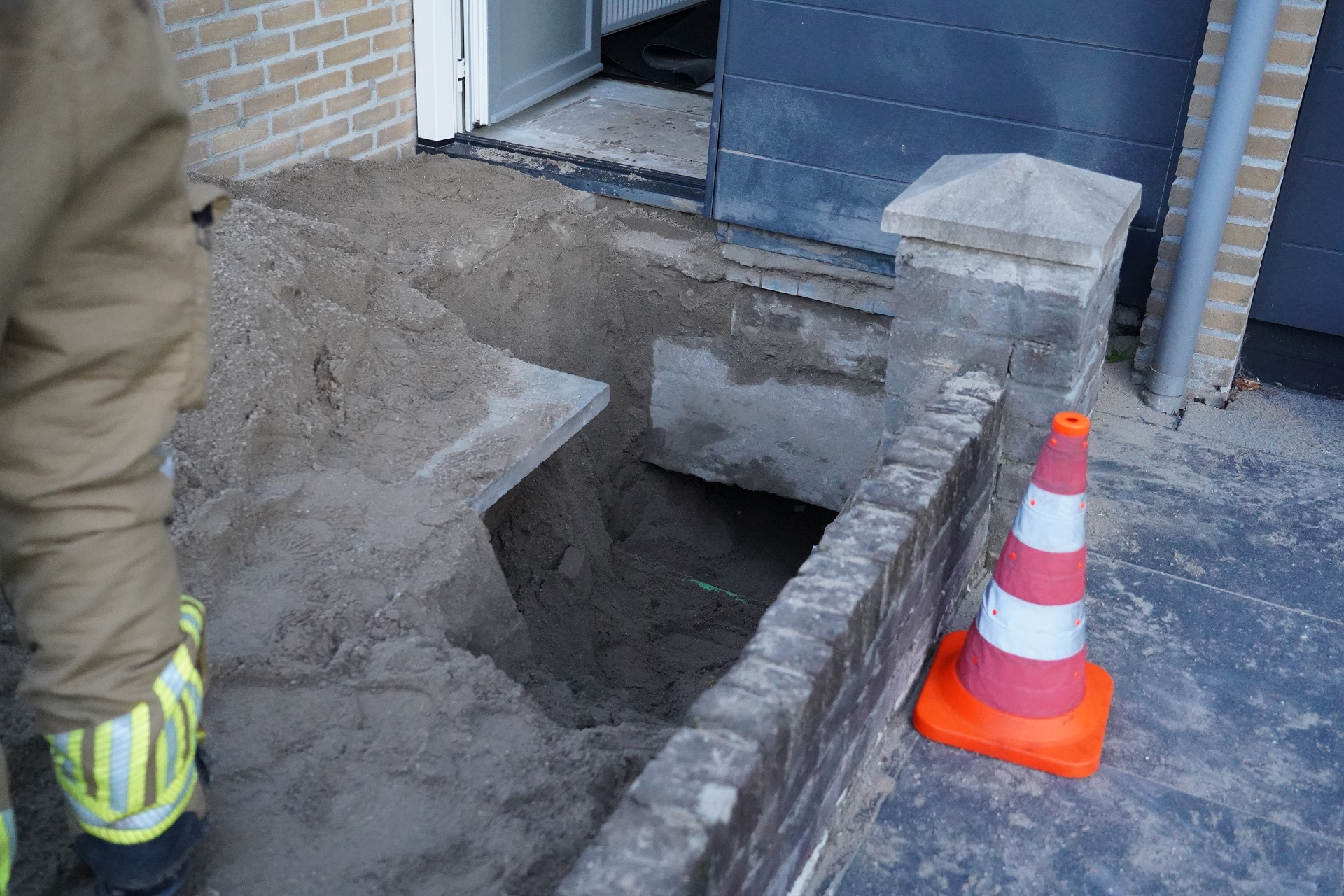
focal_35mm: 37
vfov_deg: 35.9
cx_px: 672
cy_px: 448
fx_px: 1381
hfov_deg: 51.9
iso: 10000
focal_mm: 37
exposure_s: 1/160
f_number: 4
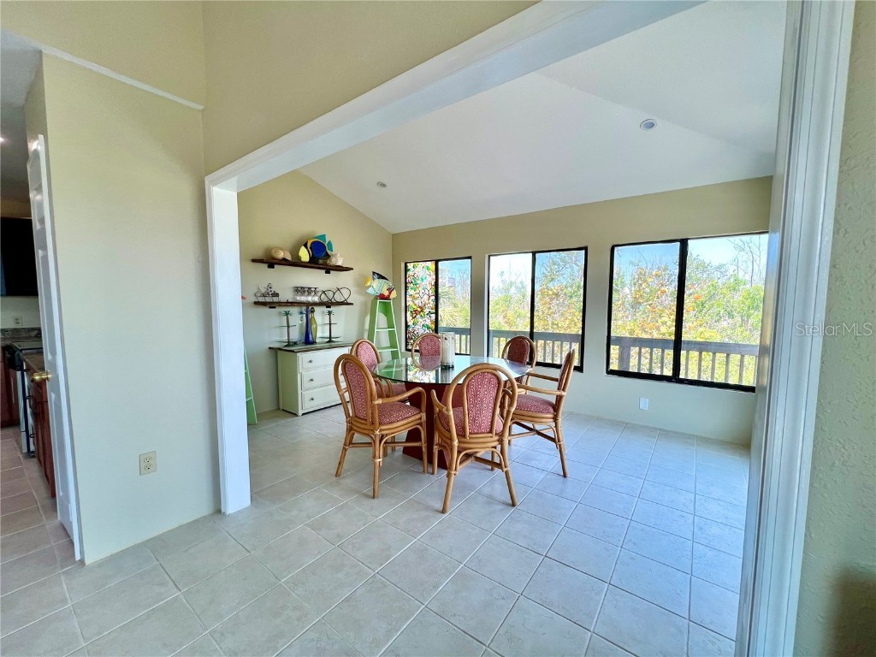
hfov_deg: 106.2
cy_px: 328
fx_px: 329
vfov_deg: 89.9
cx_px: 438
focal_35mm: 13
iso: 40
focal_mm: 1.57
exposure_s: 1/120
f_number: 1.8
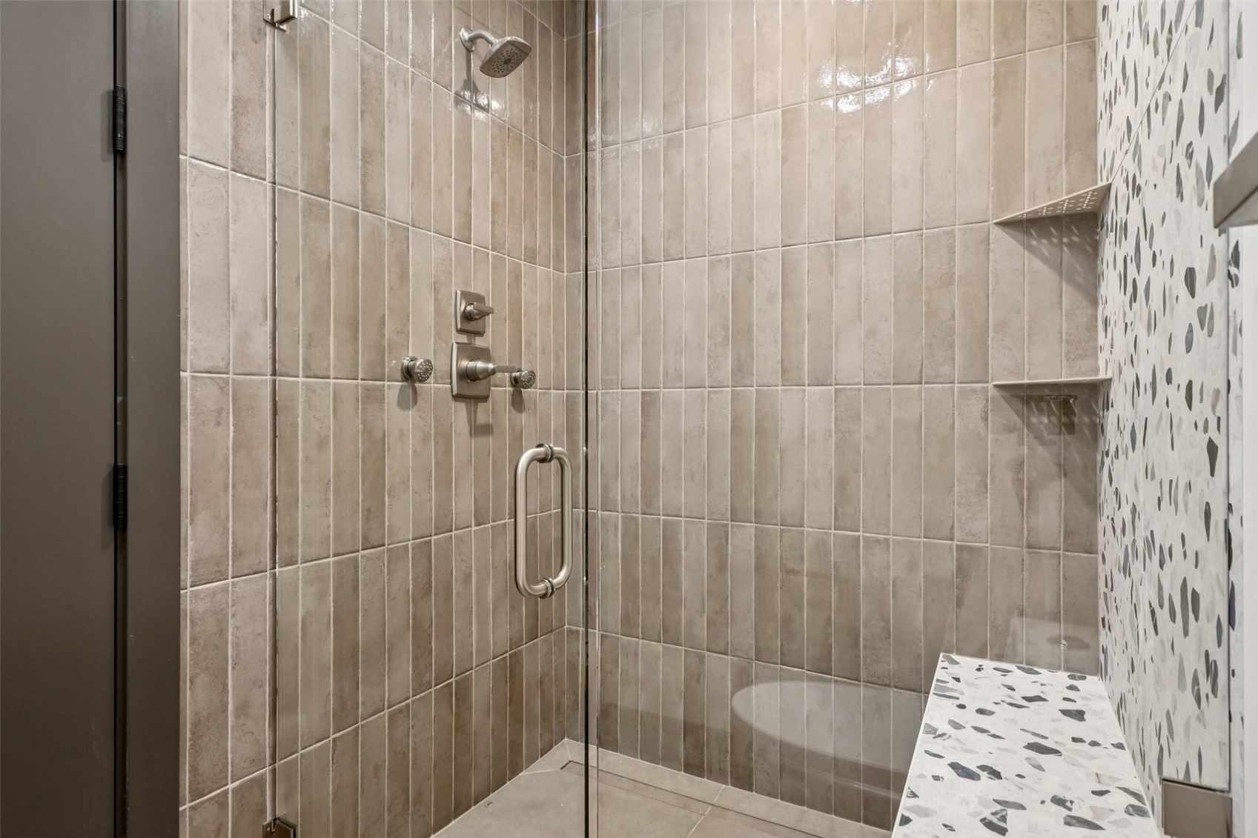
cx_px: 629
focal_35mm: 18
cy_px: 419
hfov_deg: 90.0
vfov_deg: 67.4
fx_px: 629
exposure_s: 1/10
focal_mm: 12
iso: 800
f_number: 8
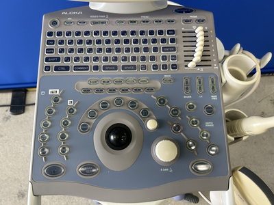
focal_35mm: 26
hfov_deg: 67.3
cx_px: 137
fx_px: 206
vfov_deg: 53.1
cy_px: 102
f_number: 1.5
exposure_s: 1/120
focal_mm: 5.7
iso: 100
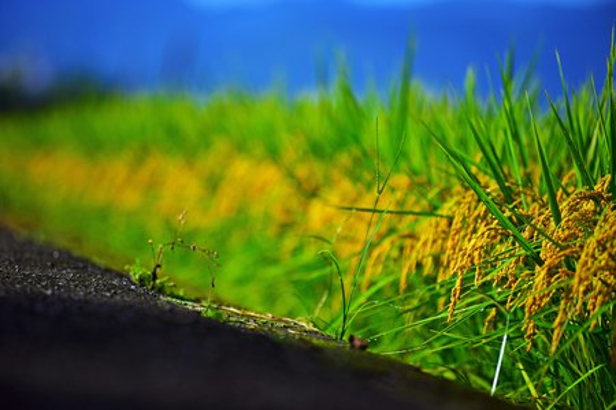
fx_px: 3422
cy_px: 205
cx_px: 308
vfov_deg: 6.9
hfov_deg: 10.3
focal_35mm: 200
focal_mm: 200
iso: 400
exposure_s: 1/1600
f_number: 4
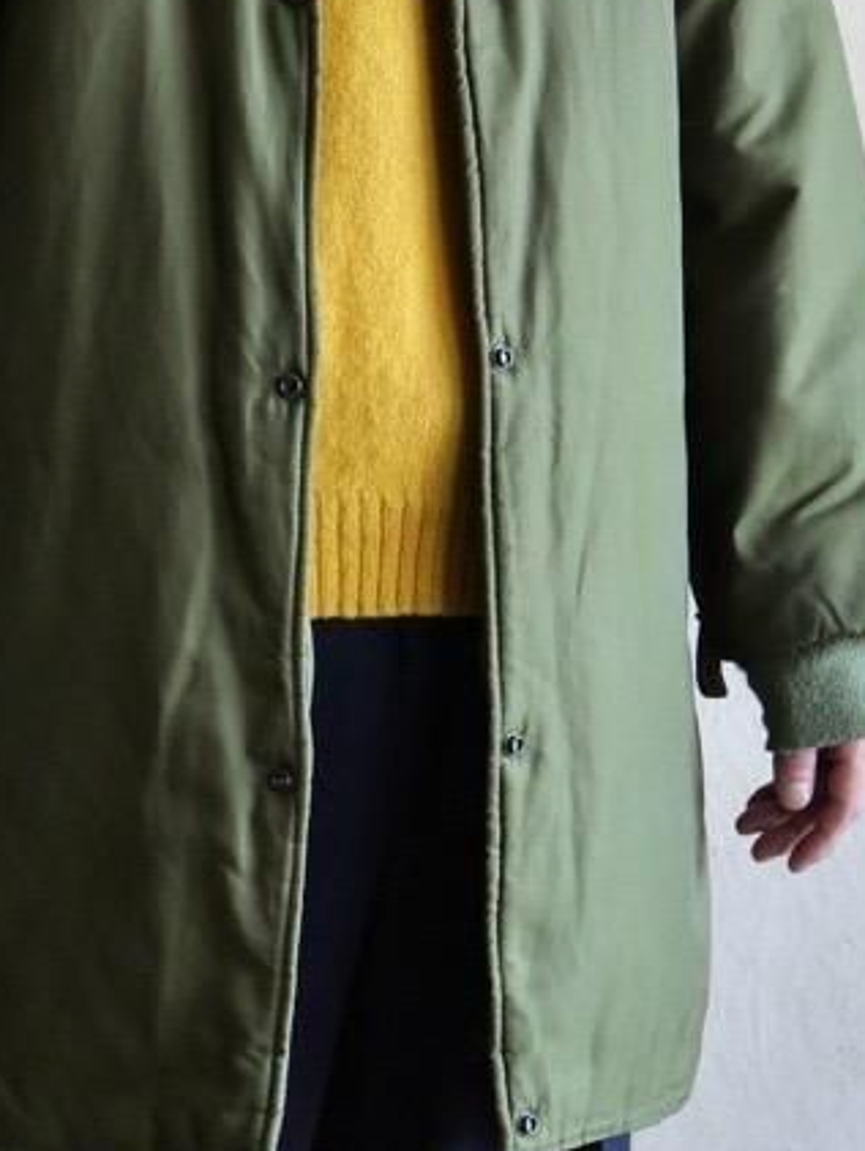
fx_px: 6191
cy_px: 383
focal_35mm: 186
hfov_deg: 8.0
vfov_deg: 10.6
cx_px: 289
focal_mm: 46
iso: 1250
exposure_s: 1/100
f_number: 3.9
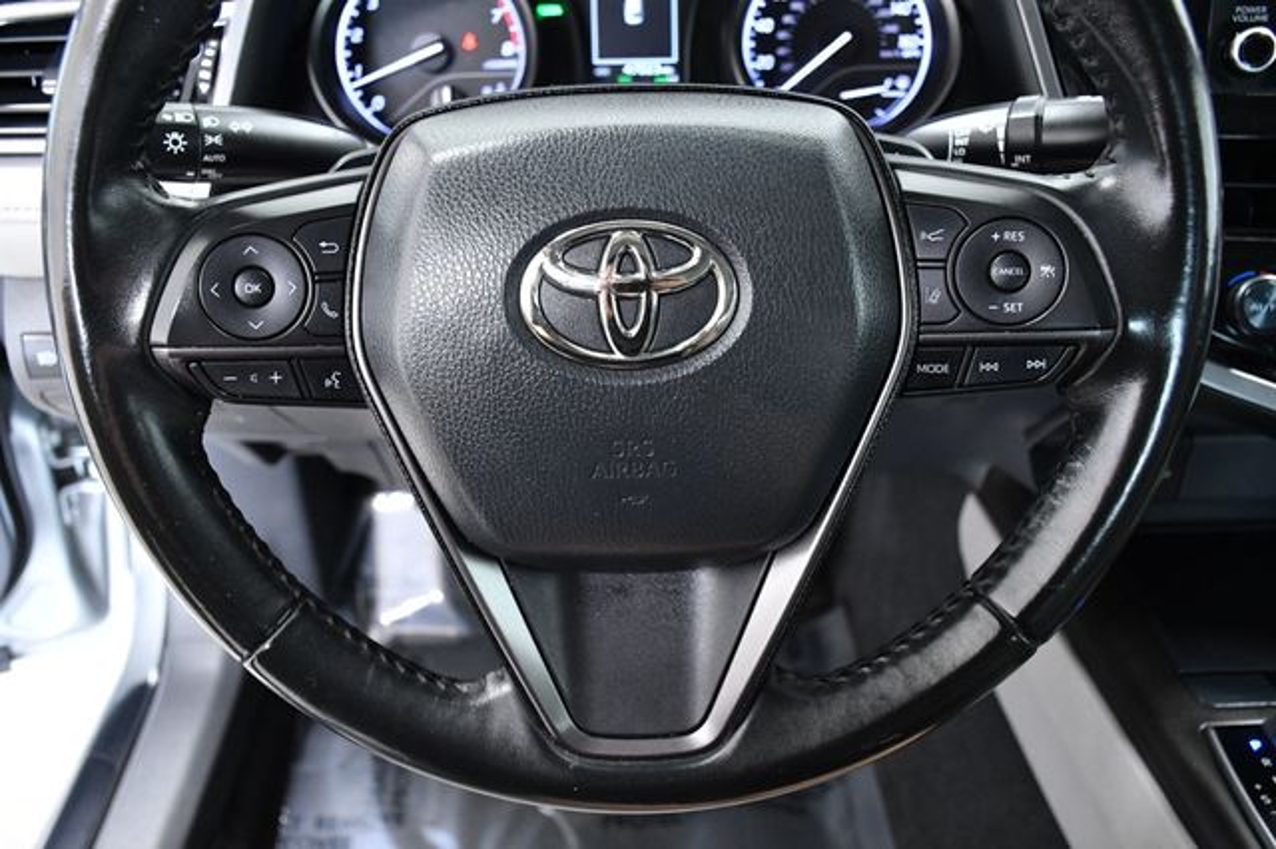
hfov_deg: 55.8
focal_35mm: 34
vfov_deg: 38.8
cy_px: 424
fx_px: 1204
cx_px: 638
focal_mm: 23
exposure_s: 1/80
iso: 2500
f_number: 4.5
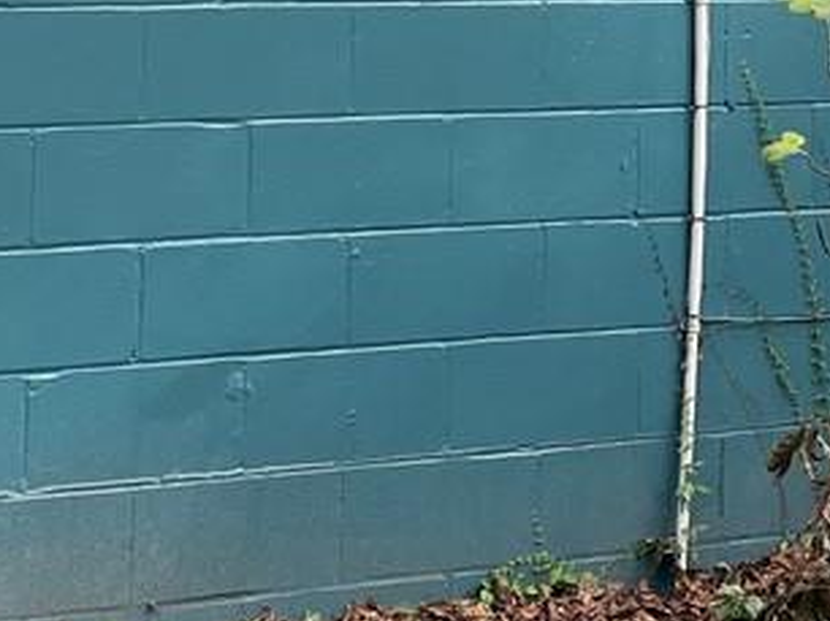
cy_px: -285
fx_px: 3258
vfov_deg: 10.5
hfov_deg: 14.5
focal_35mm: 136
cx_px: 551
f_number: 1.6
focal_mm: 4.2
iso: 32
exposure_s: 1/355
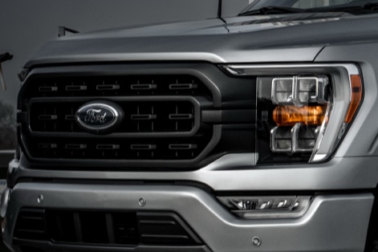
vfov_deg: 6.2
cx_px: 538
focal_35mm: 223
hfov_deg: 9.0
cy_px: 133
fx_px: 2341
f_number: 5.6
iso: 125
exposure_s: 1/1600
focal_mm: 50
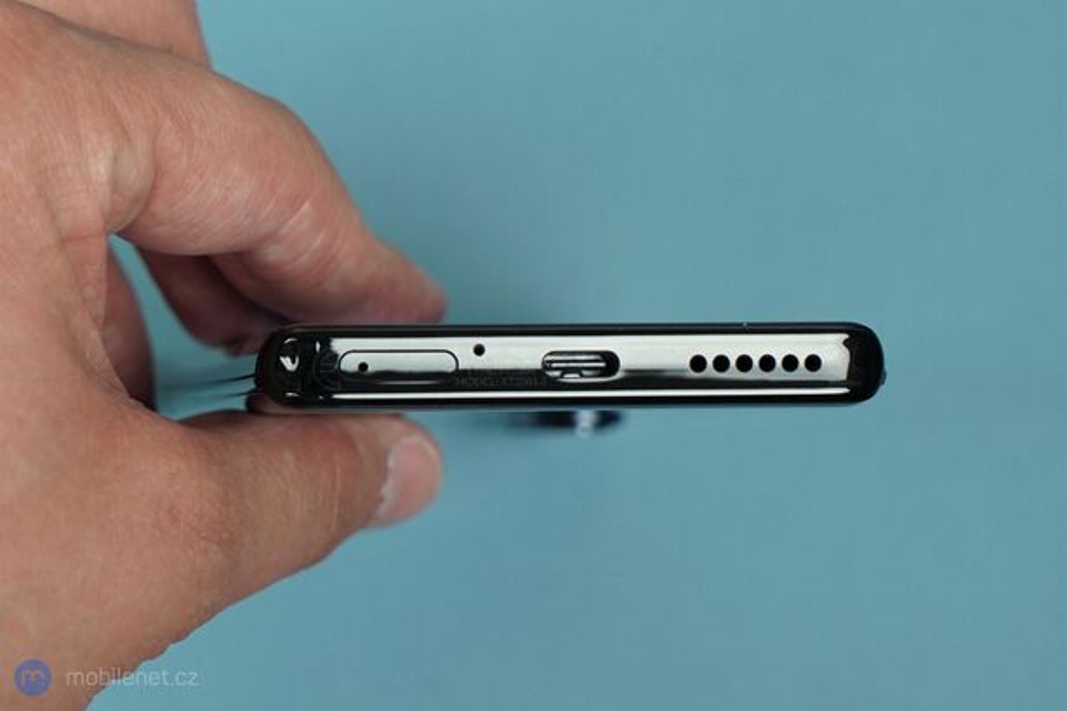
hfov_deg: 28.9
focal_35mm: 70
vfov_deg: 19.4
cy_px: 356
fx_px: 2074
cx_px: 534
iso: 1600
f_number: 7.1
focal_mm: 70
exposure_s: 1/160
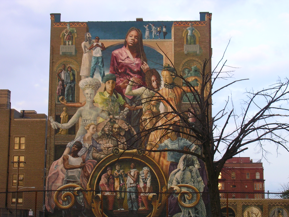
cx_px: 144
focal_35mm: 76
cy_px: 108
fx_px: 635
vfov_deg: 19.4
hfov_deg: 25.7
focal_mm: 11.5
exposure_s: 1/64.1
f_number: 3.9
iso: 50
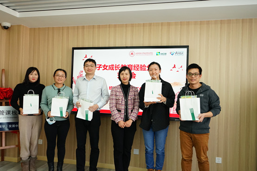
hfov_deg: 63.7
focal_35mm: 29
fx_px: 207
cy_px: 86
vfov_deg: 44.9
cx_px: 128
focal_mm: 29
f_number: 6.3
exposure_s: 1/200
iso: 2500
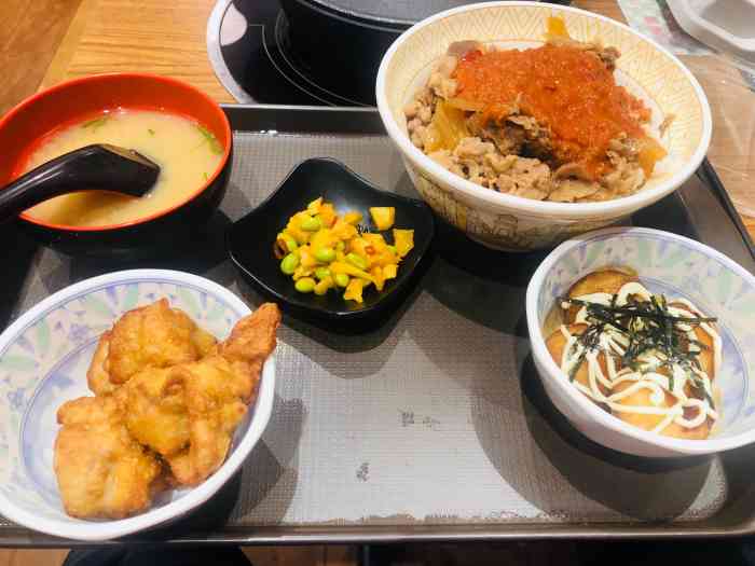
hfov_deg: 63.4
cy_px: 283
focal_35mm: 28
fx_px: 611
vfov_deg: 49.7
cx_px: 378
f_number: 1.8
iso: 40
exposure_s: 1/17
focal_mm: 4
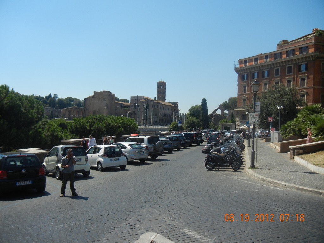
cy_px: 122
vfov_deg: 46.8
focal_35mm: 30
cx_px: 162
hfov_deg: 60.0
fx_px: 281
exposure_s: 1/456
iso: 160
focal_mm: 5.4
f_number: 7
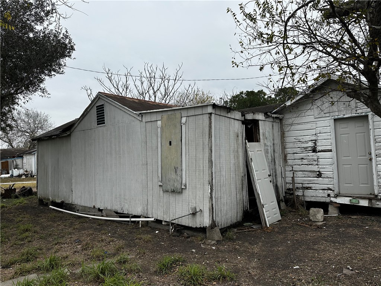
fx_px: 264
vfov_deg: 56.8
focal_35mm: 24
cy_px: 143
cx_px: 190
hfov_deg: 71.6
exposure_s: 1/1095
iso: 80
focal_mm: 6.86
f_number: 1.78
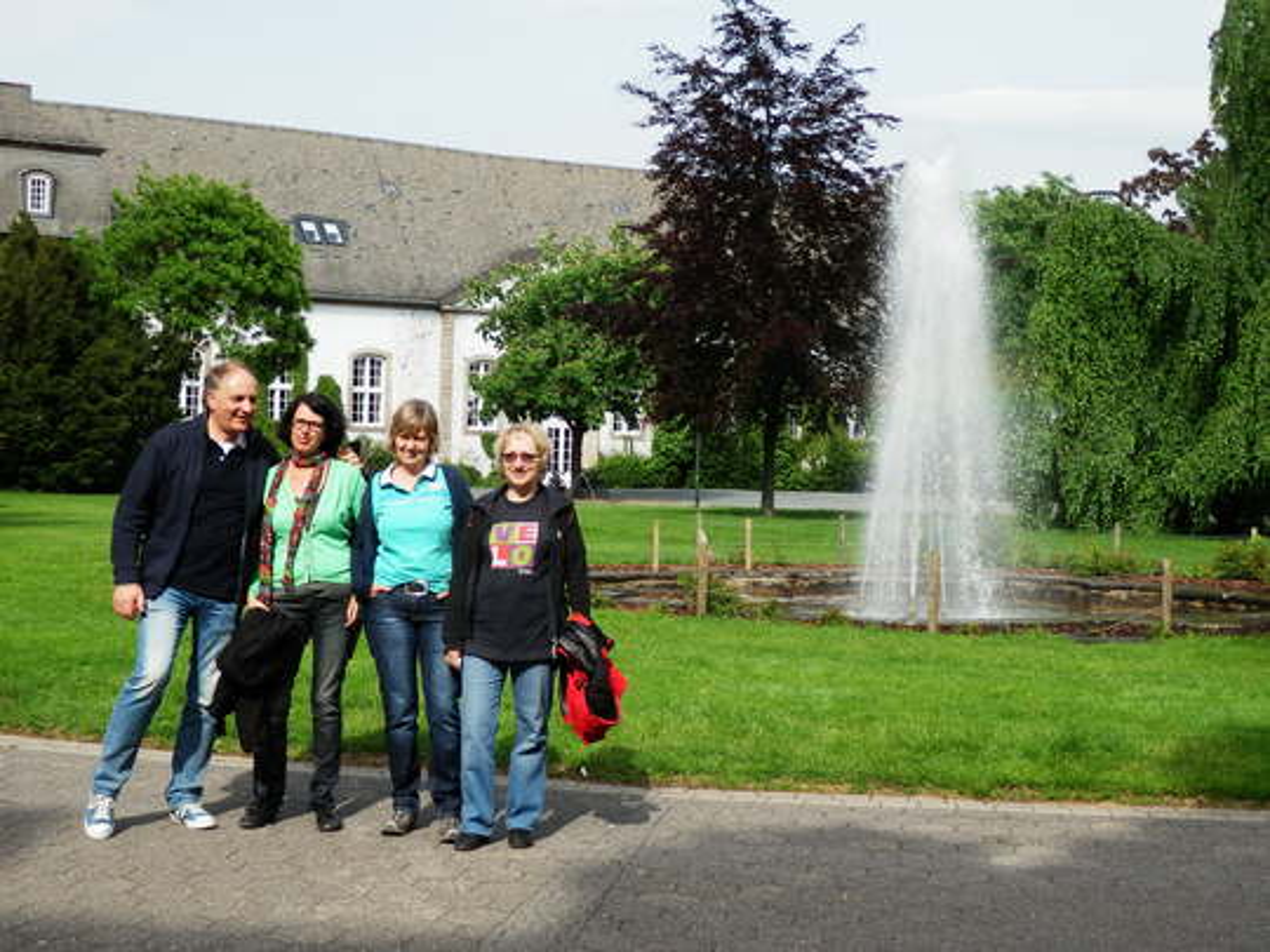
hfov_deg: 35.5
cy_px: 476
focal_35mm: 54
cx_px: 635
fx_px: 1981
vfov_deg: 27.0
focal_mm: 9.8
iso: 80
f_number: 4.1
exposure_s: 1/400
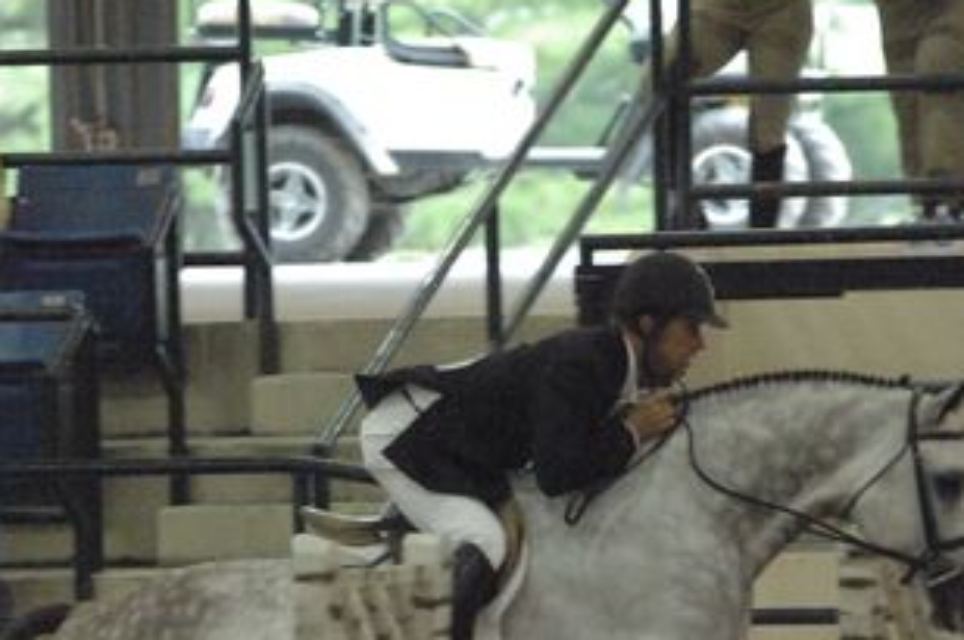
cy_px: 629
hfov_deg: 3.3
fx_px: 16630
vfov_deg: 2.2
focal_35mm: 622
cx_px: 540
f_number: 2.8
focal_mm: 200
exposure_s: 1/320
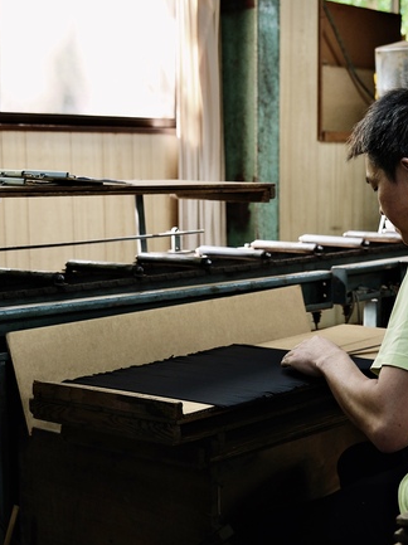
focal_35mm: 70
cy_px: 261
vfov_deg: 27.8
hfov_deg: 20.7
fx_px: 1102
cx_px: 324
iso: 640
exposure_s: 1/60
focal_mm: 27.4
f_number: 2.8
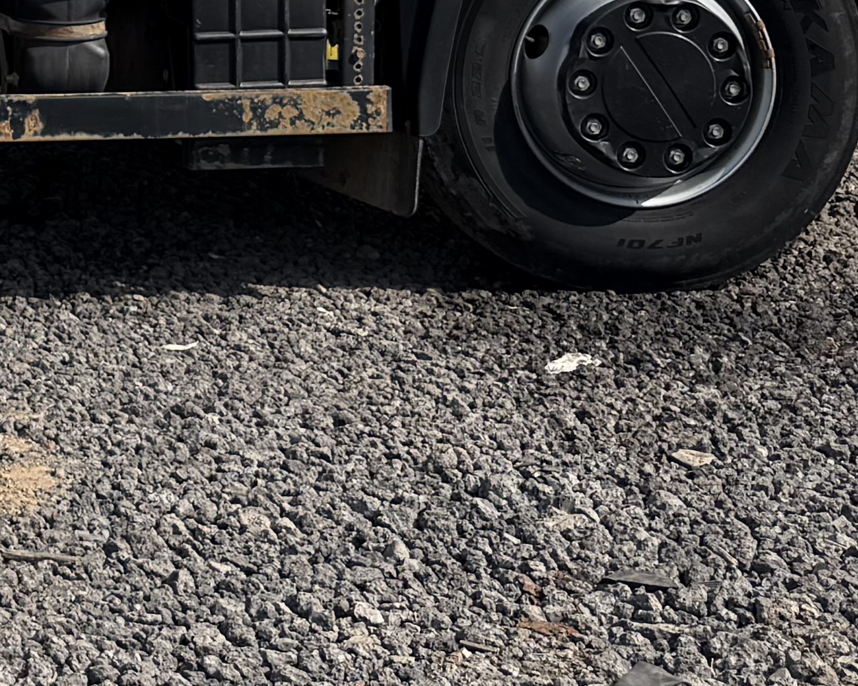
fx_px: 2716
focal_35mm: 107
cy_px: -257
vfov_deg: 13.7
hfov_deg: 15.7
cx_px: -626
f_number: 1.78
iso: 80
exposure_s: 1/4405
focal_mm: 6.76
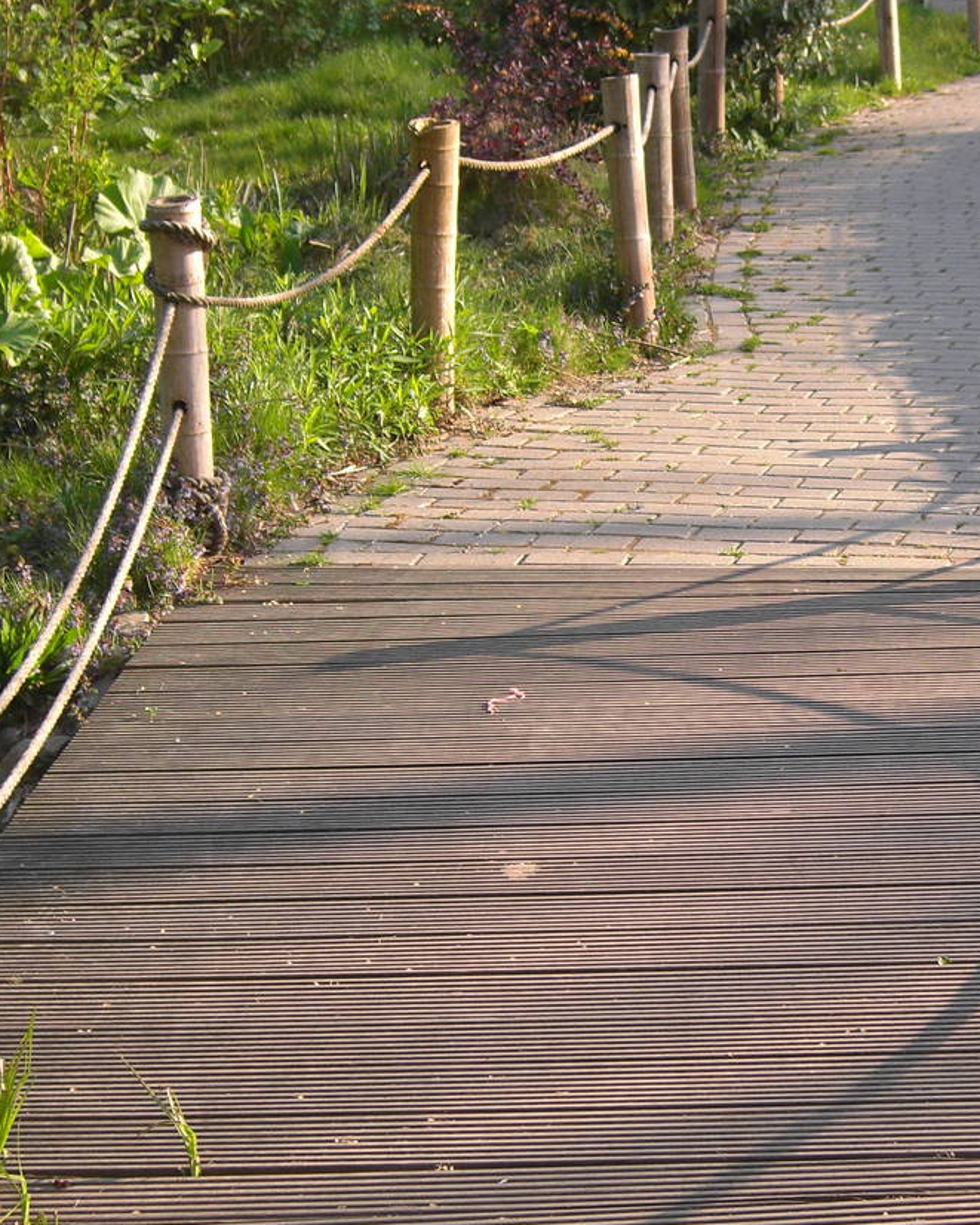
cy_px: 636
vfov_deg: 22.0
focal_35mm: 87
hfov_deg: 17.5
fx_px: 3154
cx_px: 775
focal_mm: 9.5
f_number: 3.1
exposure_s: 1/250
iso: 80
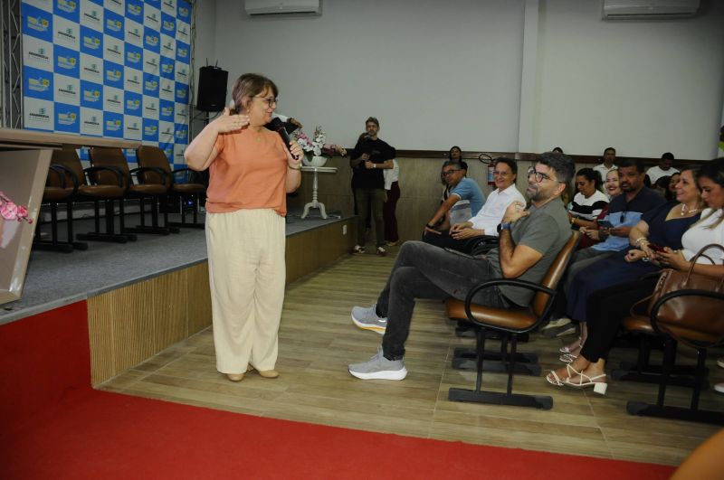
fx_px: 542
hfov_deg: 67.5
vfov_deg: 47.8
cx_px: 362
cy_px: 240
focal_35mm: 27
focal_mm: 18
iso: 1000
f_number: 3.5
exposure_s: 1/100
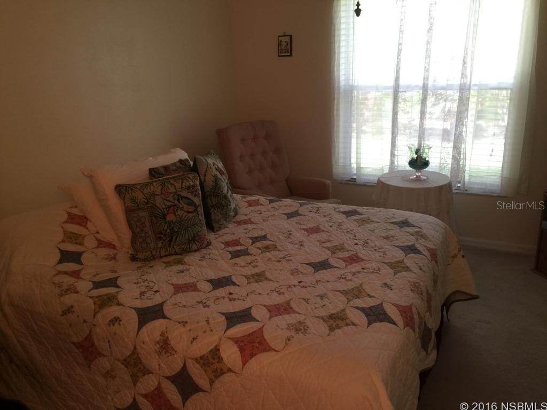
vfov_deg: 48.2
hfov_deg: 61.7
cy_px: 205
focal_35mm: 29
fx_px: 458
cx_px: 274
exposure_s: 1/30
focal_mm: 4.15
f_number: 2.2
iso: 50
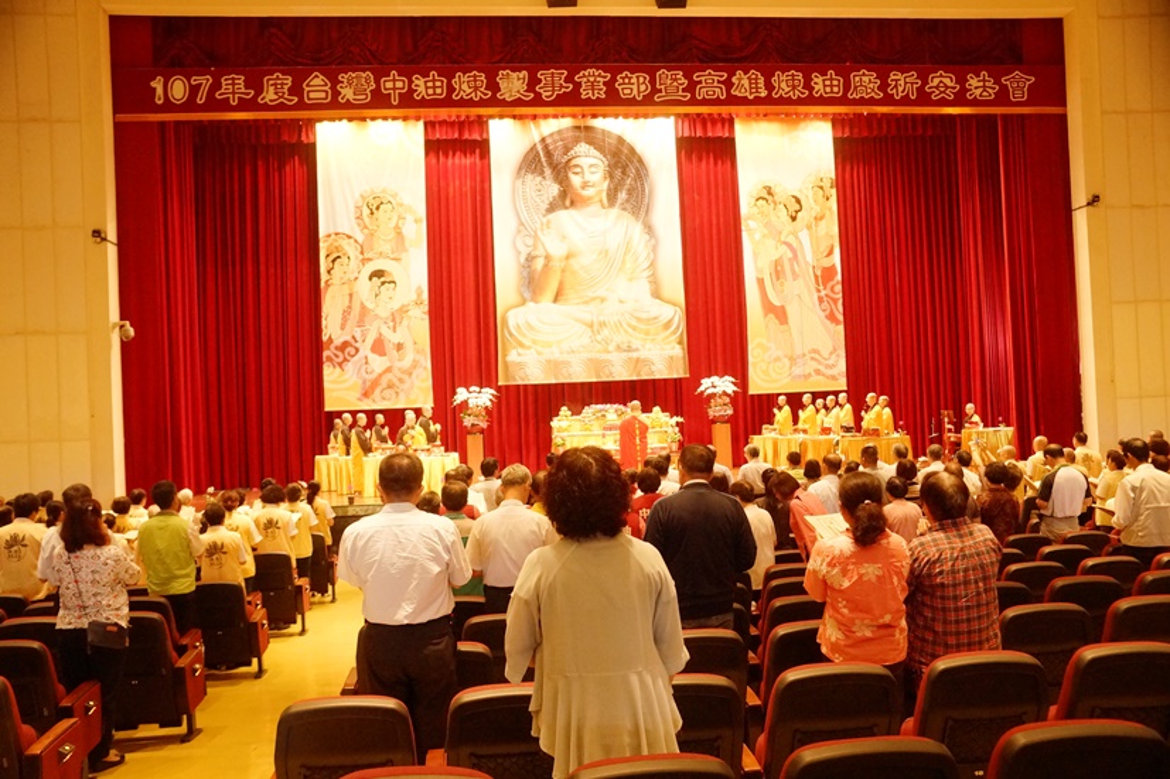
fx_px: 975
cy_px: 390
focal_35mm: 30
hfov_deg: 61.9
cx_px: 585
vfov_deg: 43.6
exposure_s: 1/60
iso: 3200
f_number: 4
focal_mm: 20
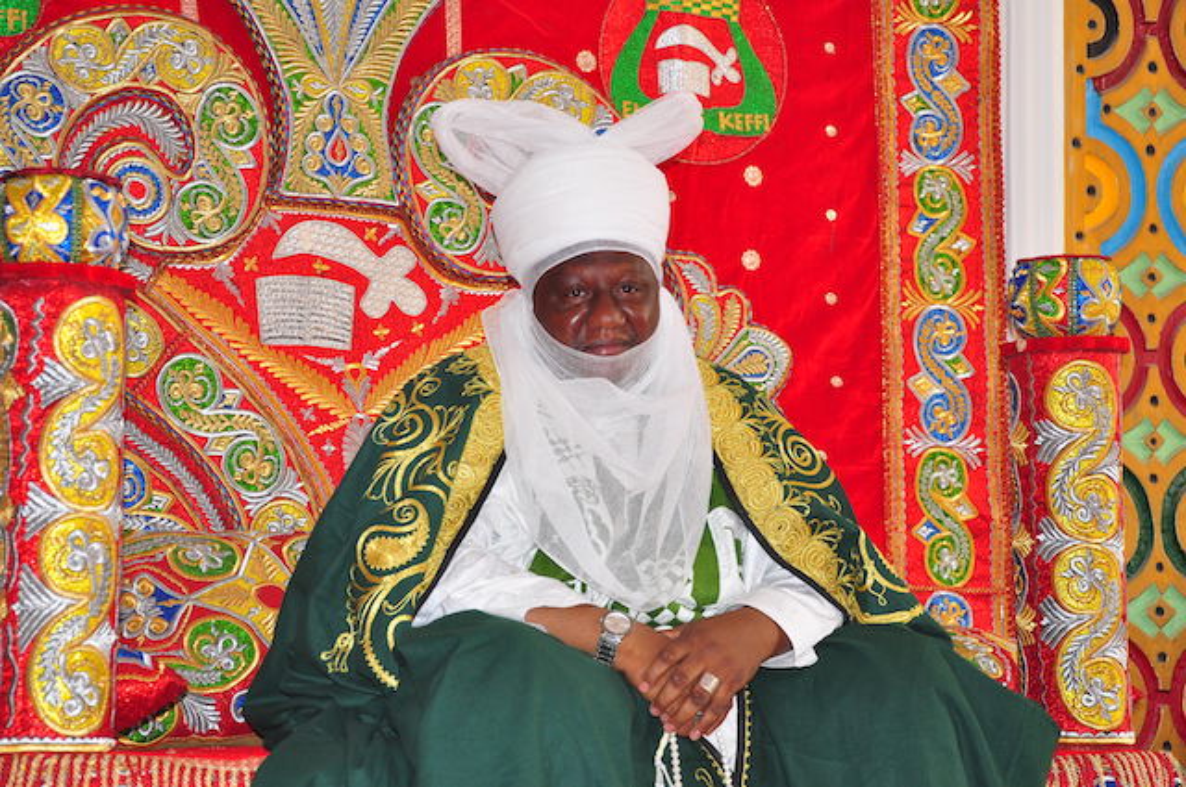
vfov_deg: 15.7
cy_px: 394
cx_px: 593
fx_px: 2863
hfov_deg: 23.4
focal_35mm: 87
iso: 400
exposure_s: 1/60
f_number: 5
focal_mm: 58
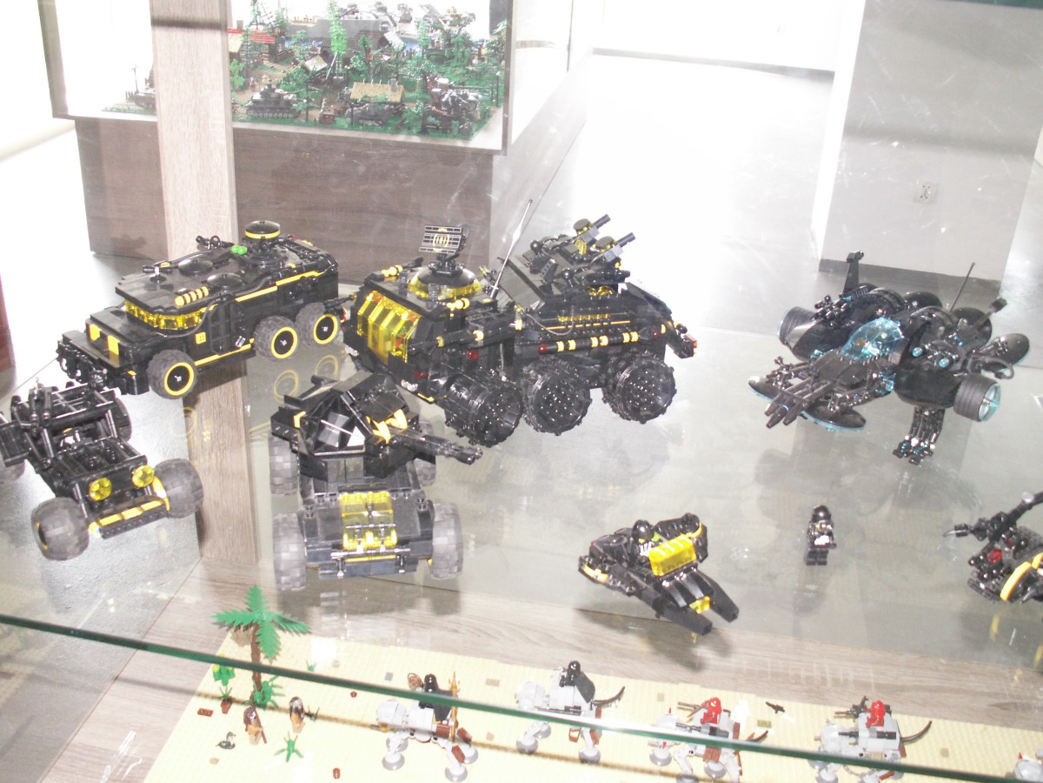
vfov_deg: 40.7
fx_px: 1055
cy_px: 392
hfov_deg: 52.6
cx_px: 522
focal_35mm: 35
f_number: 2.8
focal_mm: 5.86
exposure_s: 1/60
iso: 160
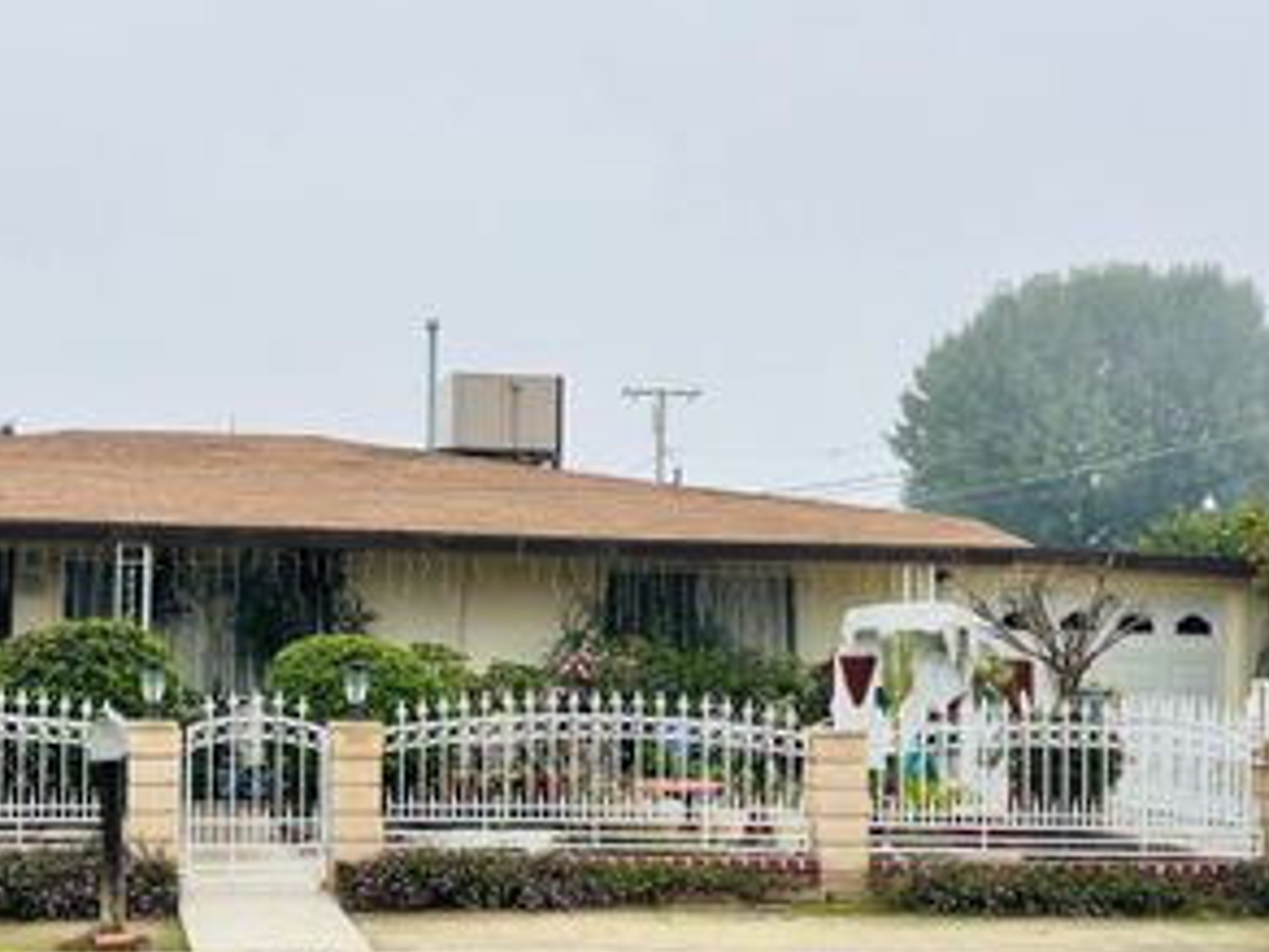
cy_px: 598
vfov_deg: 27.4
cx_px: 278
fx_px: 1943
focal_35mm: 53
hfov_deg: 35.2
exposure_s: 1/2717
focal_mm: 6.76
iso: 100
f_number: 1.78
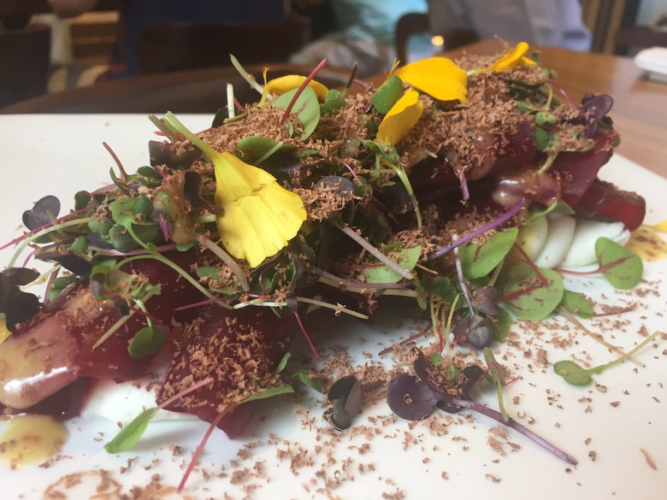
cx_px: 334
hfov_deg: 61.7
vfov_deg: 48.2
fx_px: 559
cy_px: 250
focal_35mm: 29
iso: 32
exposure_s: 1/30
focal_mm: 4.15
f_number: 2.2
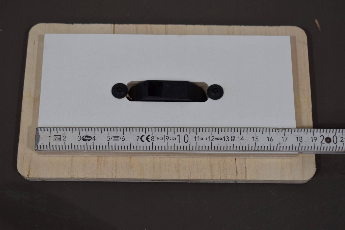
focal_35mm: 63
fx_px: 604
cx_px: 172
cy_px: 115
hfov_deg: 31.9
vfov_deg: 21.6
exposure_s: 1/125
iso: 250
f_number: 5.6
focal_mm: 42
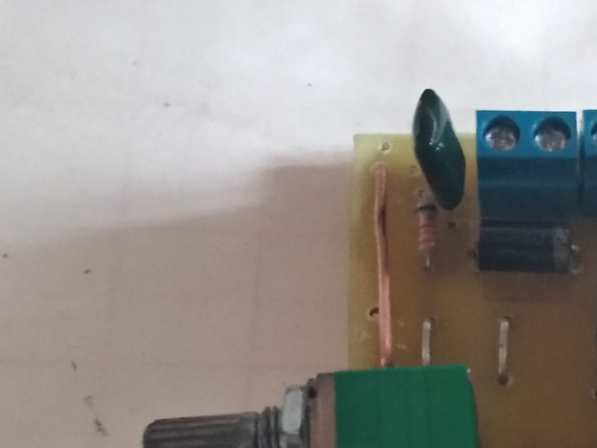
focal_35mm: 69
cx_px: 664
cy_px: 469
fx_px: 1190
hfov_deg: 25.9
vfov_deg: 20.5
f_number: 2.2
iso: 1600
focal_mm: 3.81
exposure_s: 1/20
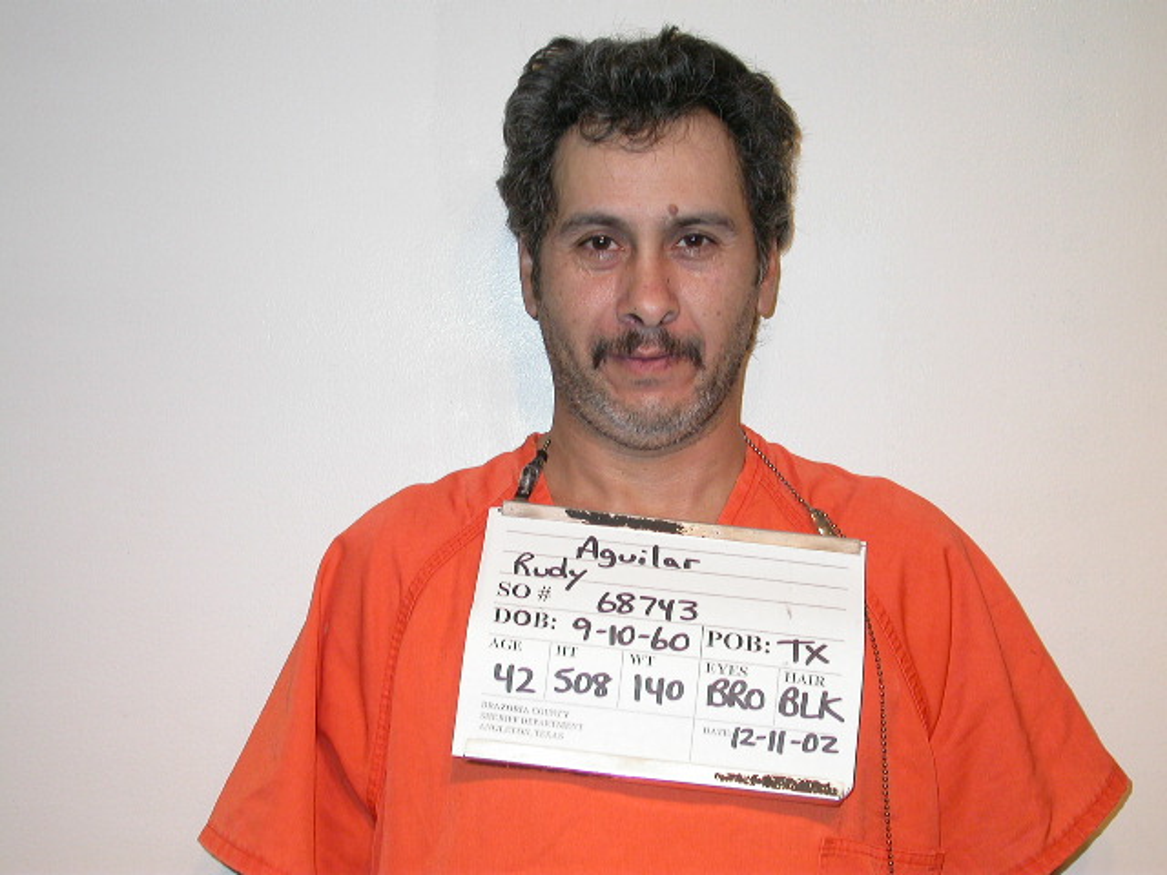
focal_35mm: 61
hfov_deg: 31.7
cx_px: 584
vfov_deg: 24.0
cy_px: 438
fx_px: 2056
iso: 100
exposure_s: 1/60.3
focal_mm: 12.7
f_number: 3.1
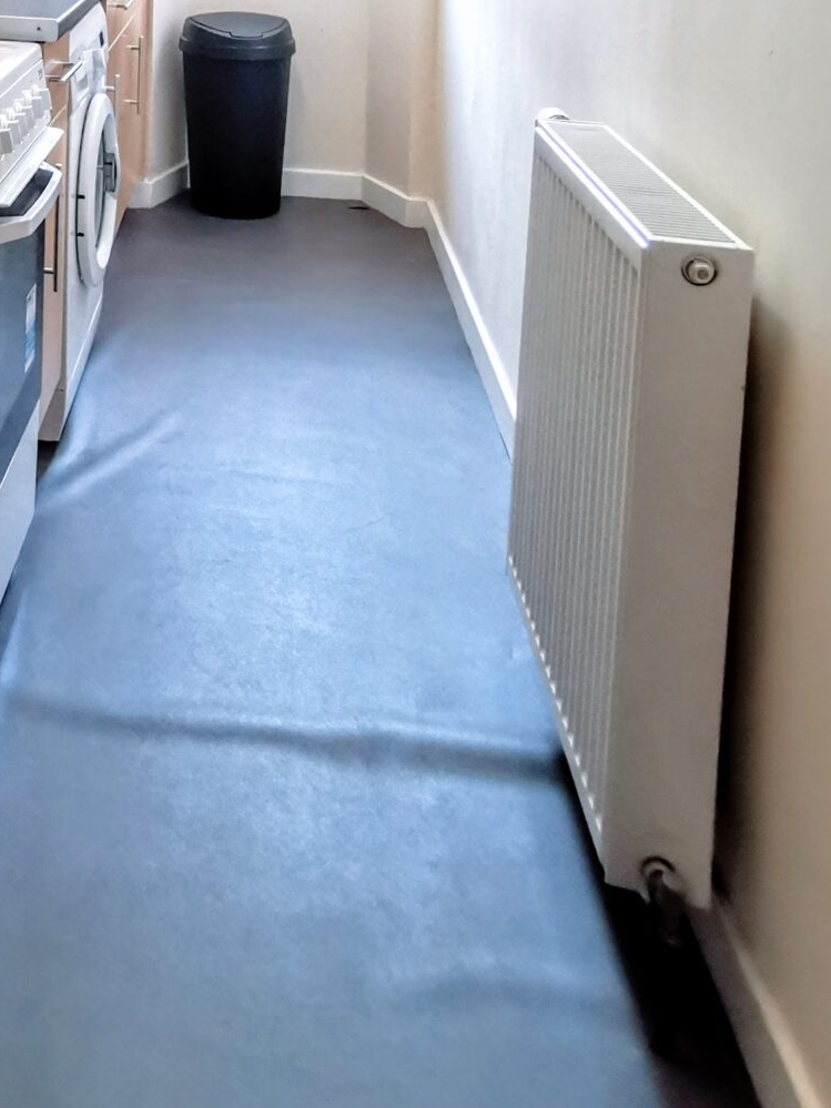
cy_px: -78
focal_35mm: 41
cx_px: -83
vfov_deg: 38.7
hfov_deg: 31.2
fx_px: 1313
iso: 320
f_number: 2.2
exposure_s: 1/100
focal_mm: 2.35
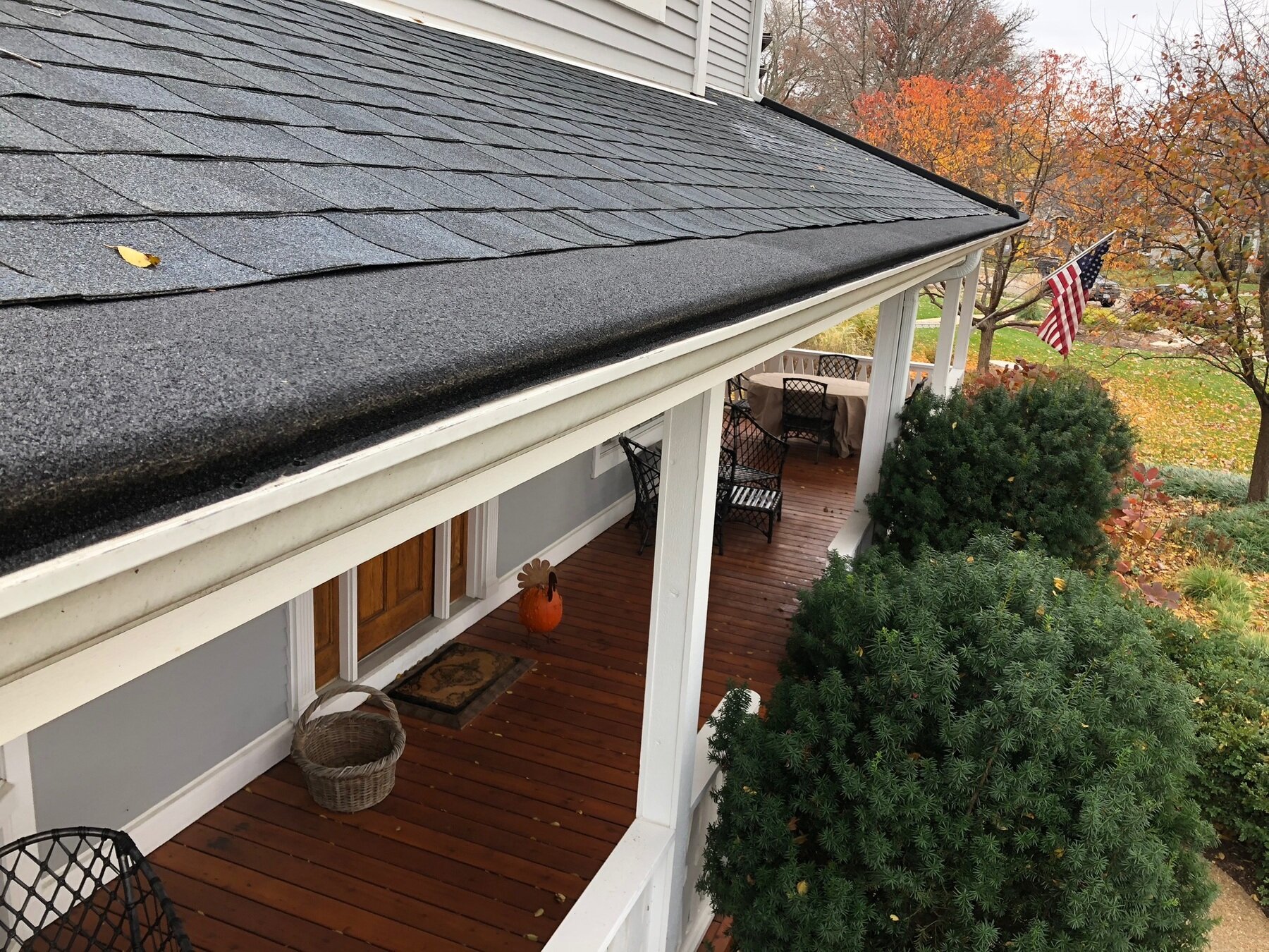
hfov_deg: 63.4
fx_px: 1026
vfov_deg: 49.7
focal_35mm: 28
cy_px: 476
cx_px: 634
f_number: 1.8
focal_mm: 3.99
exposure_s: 1/120
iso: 32
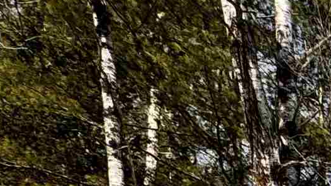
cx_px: 731
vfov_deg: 9.7
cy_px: 589
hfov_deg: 16.0
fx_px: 781
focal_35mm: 89
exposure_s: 1/1160
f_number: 2.2
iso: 40
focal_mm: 2.22
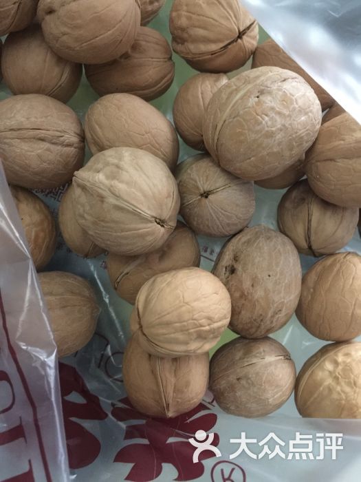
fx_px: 403
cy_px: 241
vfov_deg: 61.7
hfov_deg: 48.2
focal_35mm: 29
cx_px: 180
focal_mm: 4.15
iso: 160
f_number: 2.2
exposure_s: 1/8
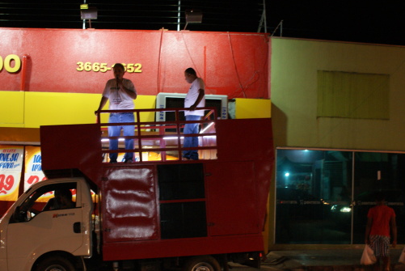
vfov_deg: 26.0
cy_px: 117
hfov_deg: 38.0
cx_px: 159
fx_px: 585
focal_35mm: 52
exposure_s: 1/10
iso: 800
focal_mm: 28
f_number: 4.5
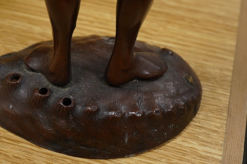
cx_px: 87
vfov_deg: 19.2
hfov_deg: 28.3
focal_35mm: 71
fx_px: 487
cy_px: 93
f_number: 9
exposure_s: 1/125
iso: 1250
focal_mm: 30
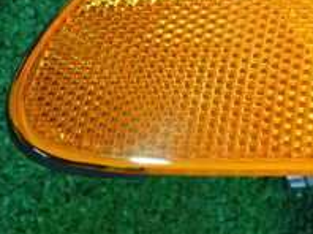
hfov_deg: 19.8
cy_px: 8
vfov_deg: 15.9
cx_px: 411
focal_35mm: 91
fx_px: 822
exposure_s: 1/30
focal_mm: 5.4
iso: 200
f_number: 2.3
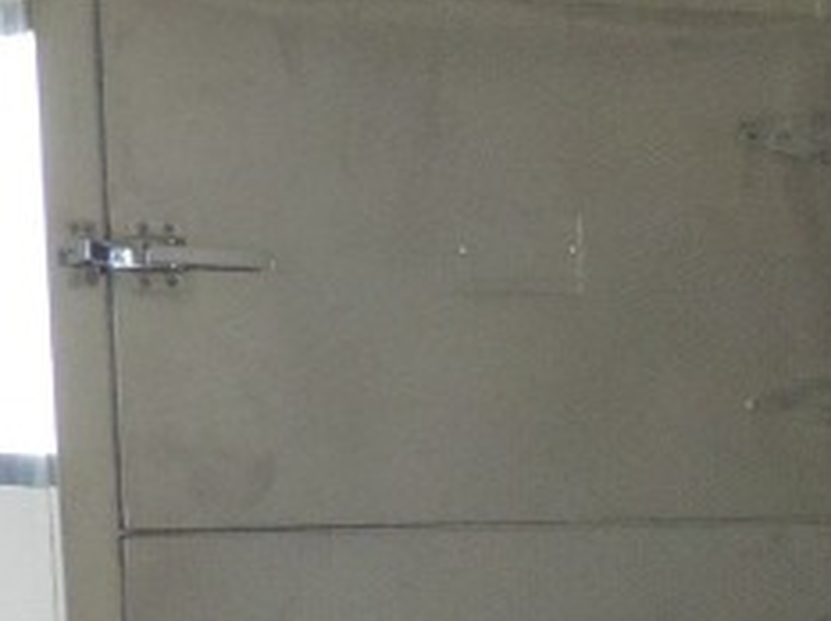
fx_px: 3092
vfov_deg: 11.2
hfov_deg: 13.8
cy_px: 764
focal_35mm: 129
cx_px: 1434
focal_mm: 5.3
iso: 800
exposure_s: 1/6
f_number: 3.1
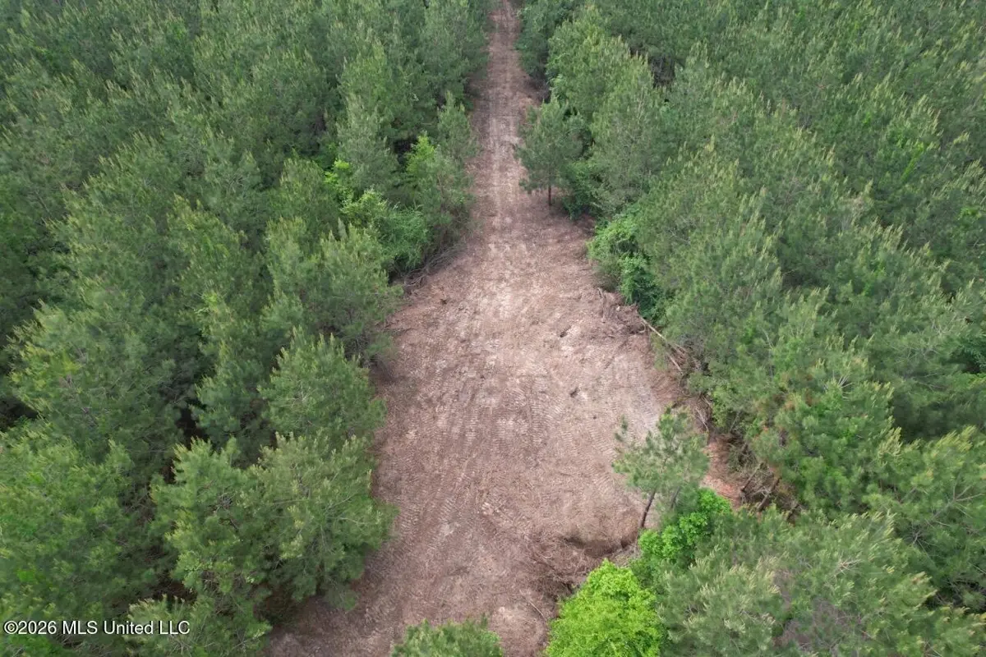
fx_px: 603
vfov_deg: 57.2
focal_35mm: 22
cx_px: 493
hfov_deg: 78.6
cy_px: 328
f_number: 2.8
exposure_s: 1/240
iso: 100
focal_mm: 8.38
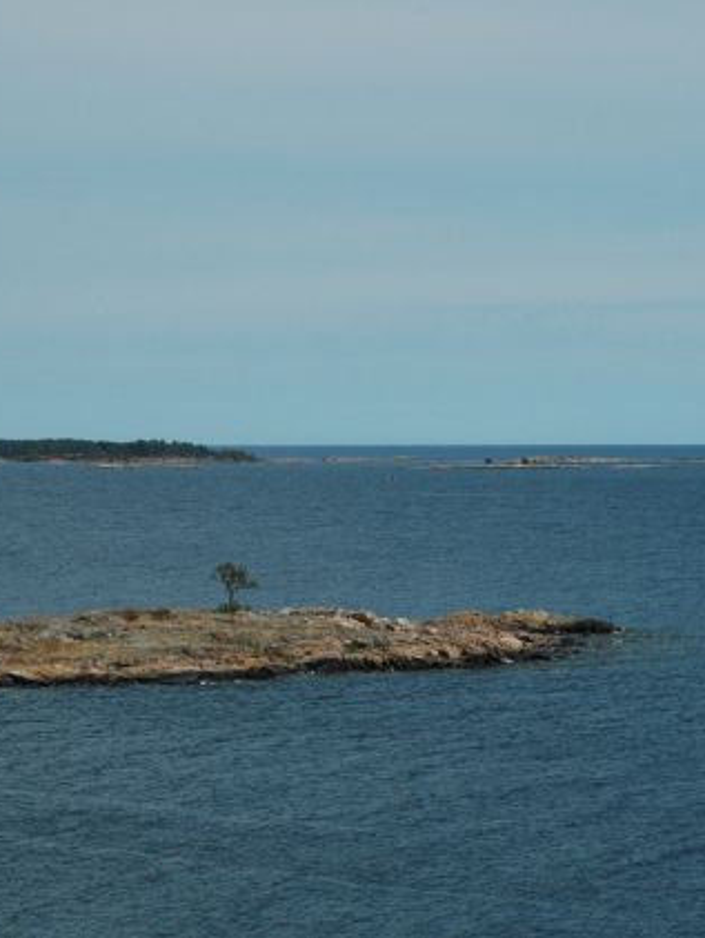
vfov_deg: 12.9
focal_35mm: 153
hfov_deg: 9.7
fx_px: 4151
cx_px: 500
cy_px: 467
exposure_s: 1/800
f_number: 14
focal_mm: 70
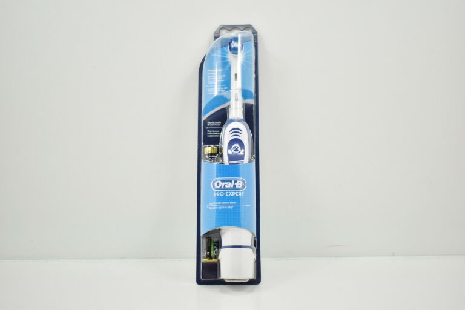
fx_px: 620
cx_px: 232
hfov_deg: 41.1
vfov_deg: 28.1
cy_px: 155
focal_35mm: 48
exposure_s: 1/100
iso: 100
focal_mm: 32
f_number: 5
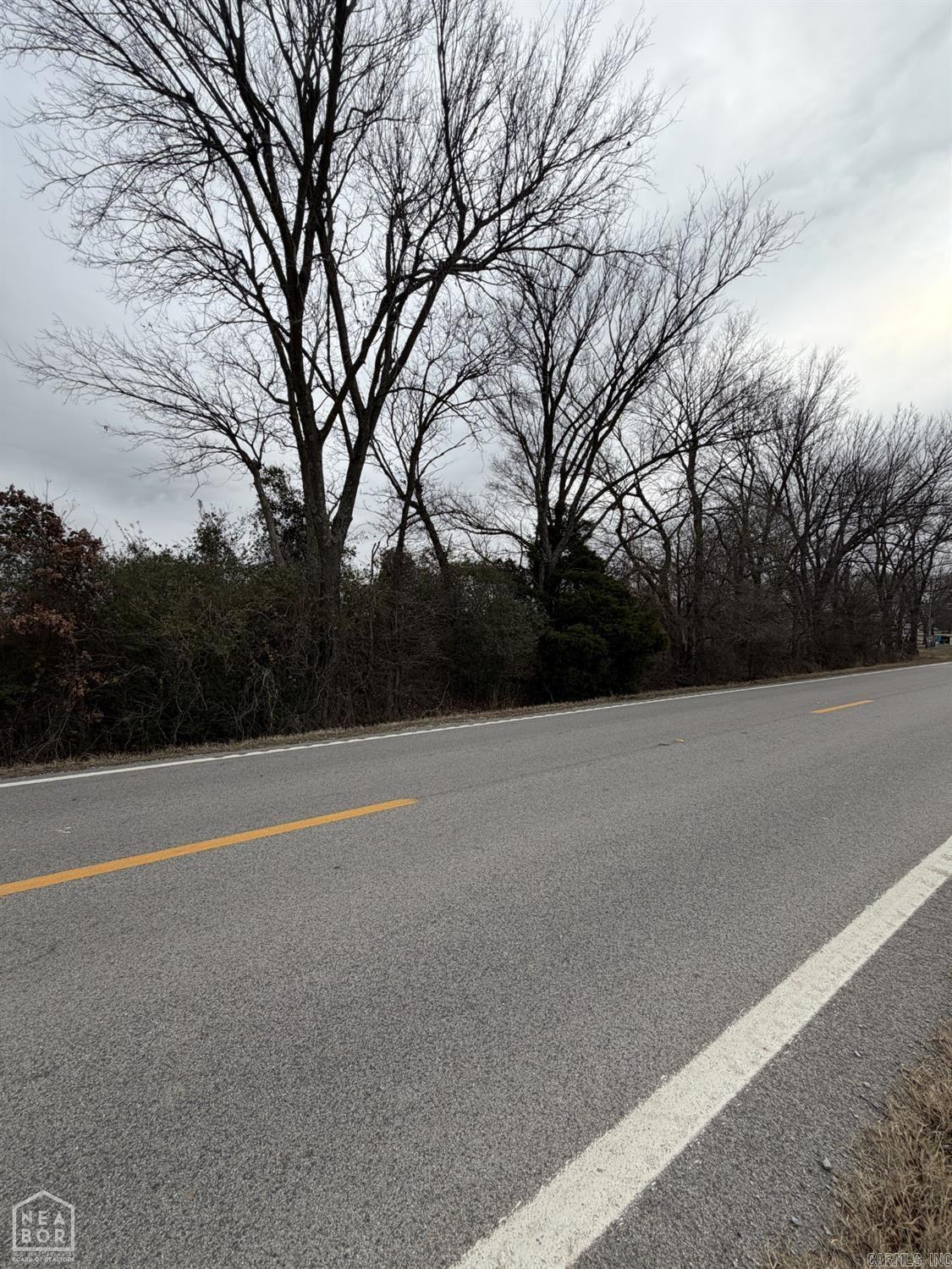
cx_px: 476
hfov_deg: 85.7
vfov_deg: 102.0
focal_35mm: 14
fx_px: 513
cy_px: 634
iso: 20
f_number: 2.2
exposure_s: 1/820
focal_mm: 2.22
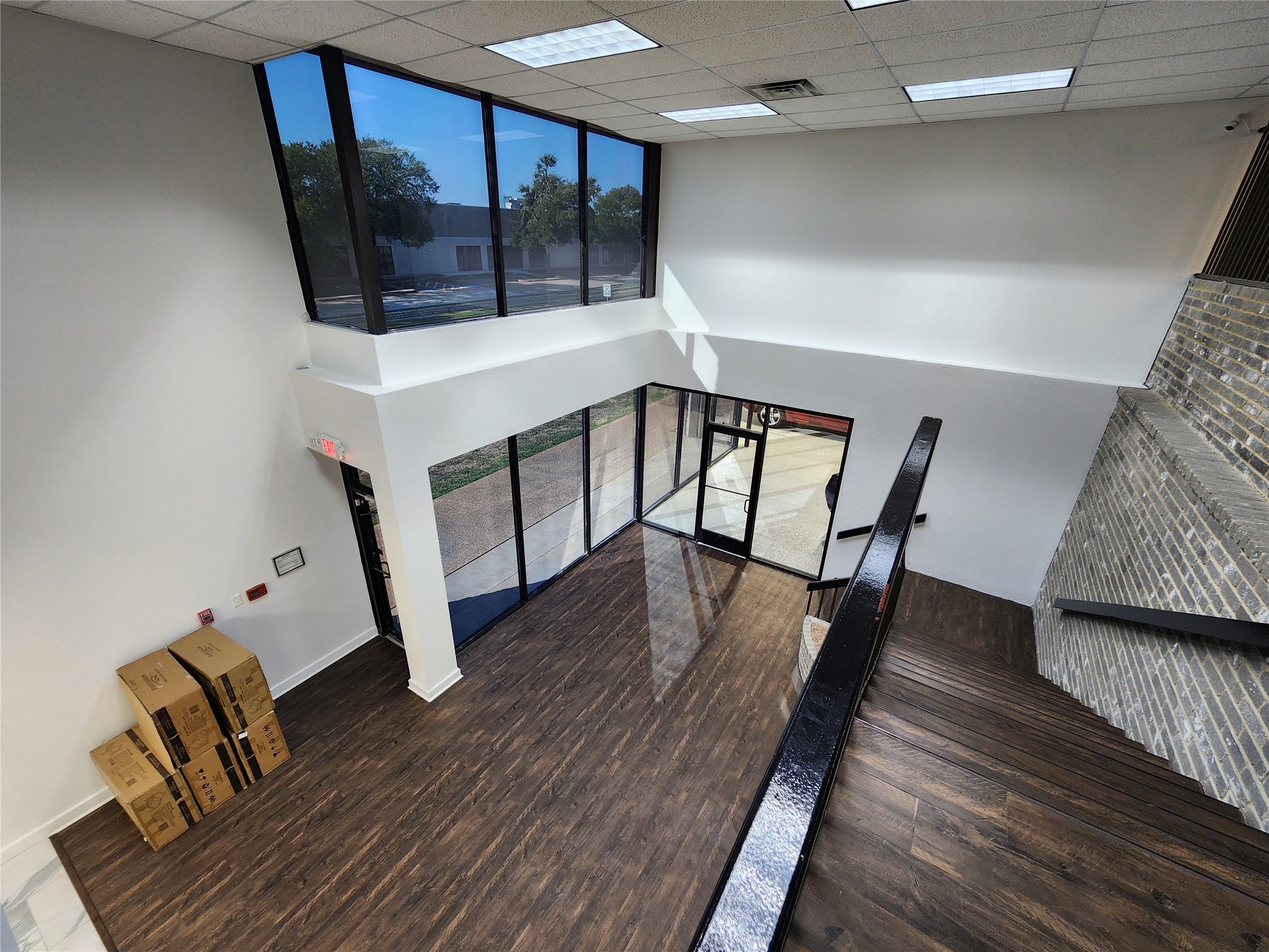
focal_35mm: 13
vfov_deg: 89.9
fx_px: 477
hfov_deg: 106.2
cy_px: 476
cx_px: 634
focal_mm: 2.2
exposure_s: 1/60
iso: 125
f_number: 2.2
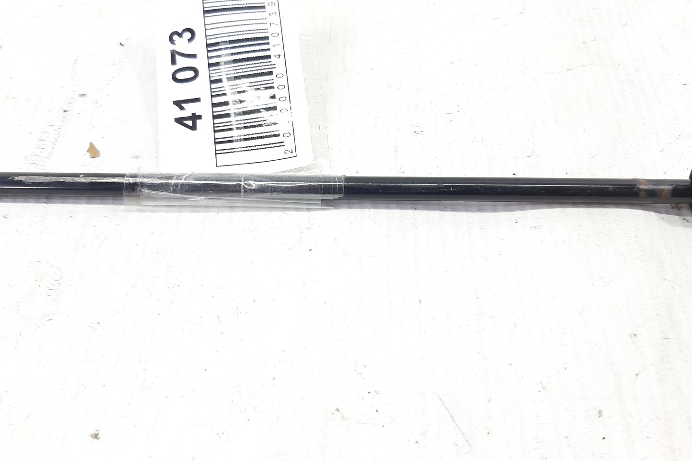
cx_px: 311
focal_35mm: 33
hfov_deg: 57.1
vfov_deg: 40.0
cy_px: 221
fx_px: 634
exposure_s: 1/50
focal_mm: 3.93
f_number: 1.7
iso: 64
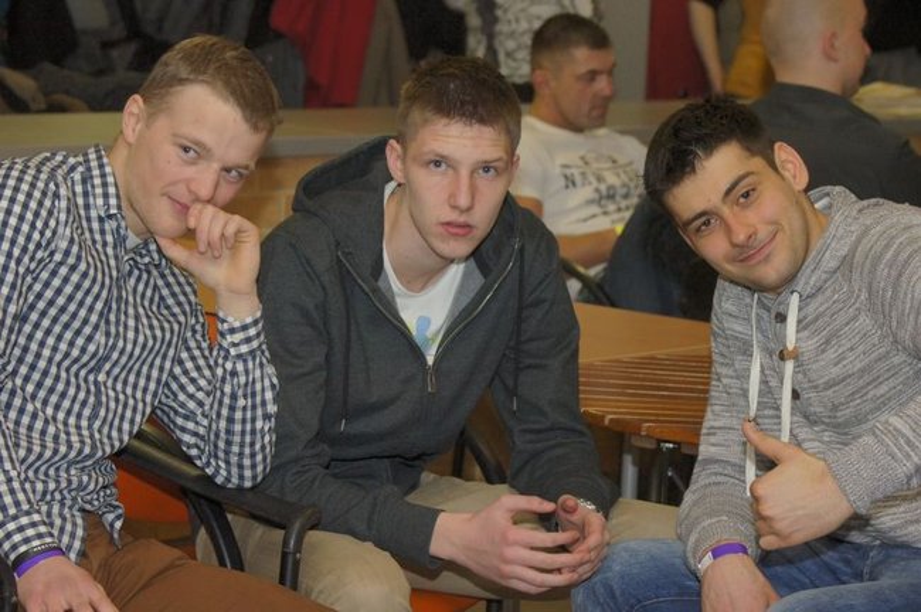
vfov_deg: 12.2
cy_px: 306
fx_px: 2875
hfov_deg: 18.2
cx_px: 460
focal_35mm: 112
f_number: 5.6
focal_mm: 75
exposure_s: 1/125
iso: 1600
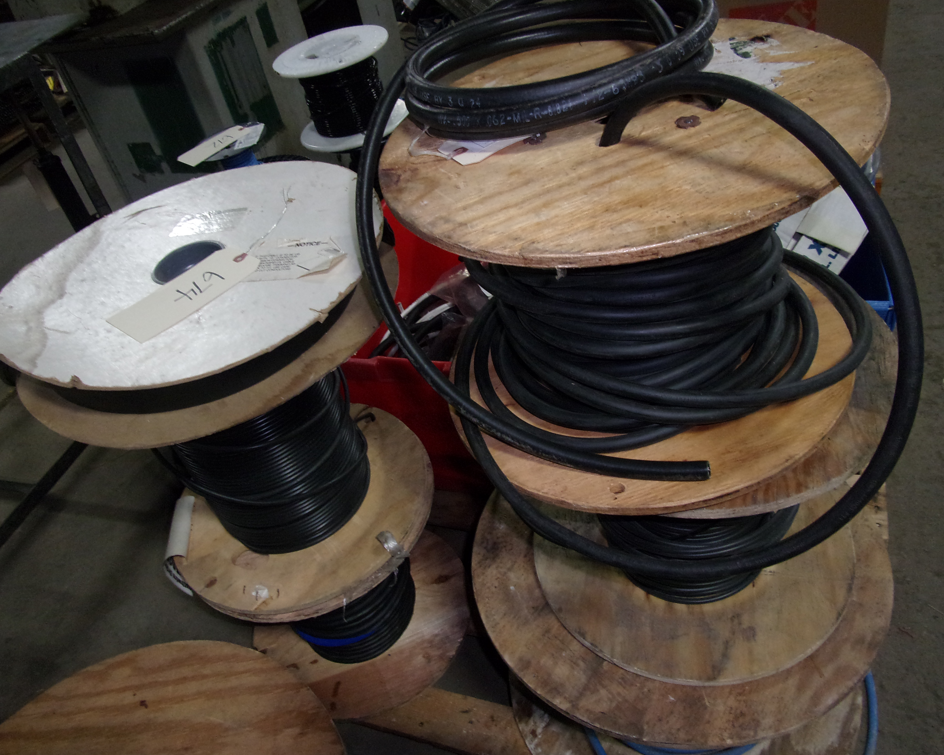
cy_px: 388
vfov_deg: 54.9
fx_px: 726
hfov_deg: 66.0
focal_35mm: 26
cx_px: 473
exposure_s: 1/34
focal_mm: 4.3
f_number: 3.3
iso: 200
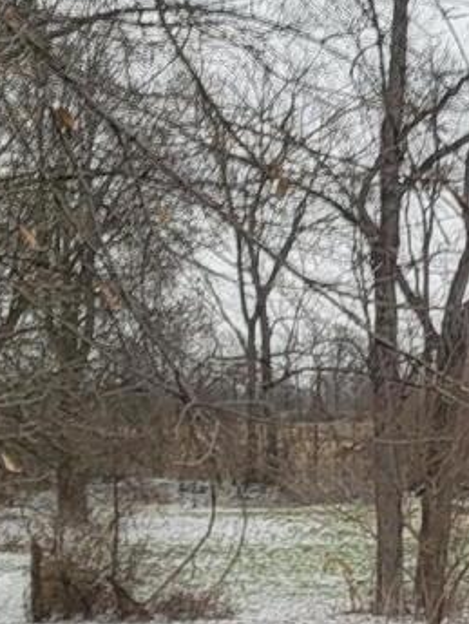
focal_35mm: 139
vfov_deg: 14.1
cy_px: 526
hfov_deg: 9.2
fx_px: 2509
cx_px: 1248
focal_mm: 6.7
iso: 16
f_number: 1.8
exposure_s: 1/226
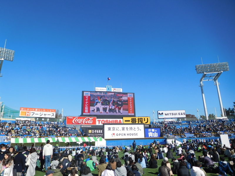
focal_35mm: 25
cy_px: 88
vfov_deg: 54.9
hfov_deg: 69.4
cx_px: 118
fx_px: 170
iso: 125
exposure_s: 1/500
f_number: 6.8
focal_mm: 4.5
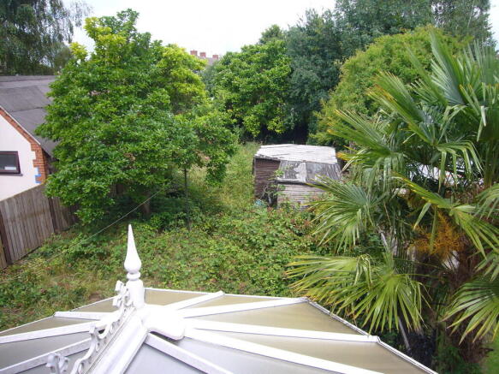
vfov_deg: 49.7
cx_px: 250
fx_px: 404
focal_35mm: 28
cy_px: 187
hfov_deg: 63.5
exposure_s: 1/160
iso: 80
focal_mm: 4.6
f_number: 5.6
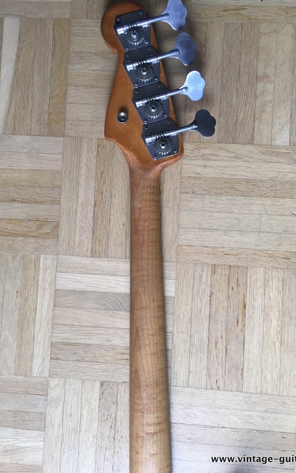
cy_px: 221
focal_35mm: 33
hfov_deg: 38.3
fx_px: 426
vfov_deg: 58.1
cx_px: 143
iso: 32
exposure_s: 1/33
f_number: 2.2
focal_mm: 4.15
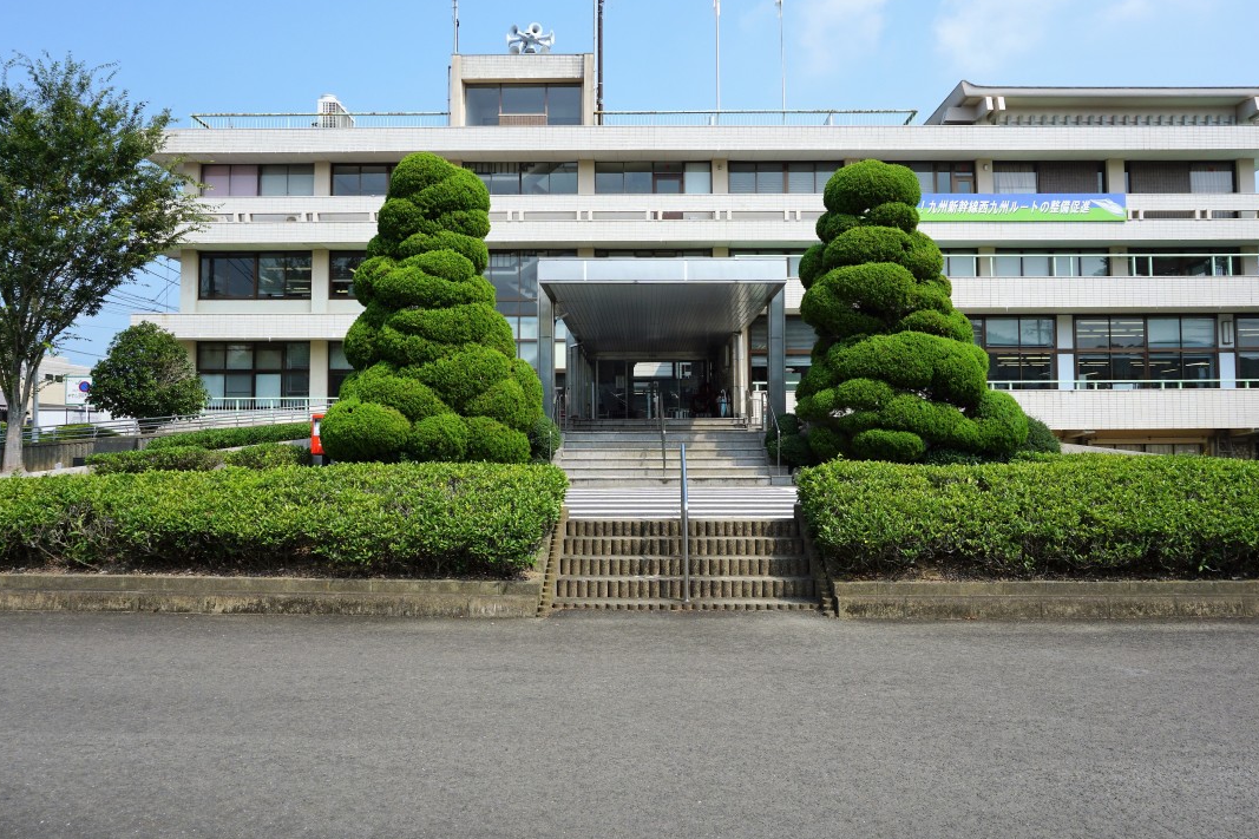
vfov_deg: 47.9
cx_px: 641
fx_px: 944
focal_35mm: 27
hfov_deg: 67.4
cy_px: 399
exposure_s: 1/160
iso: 100
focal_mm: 16
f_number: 11
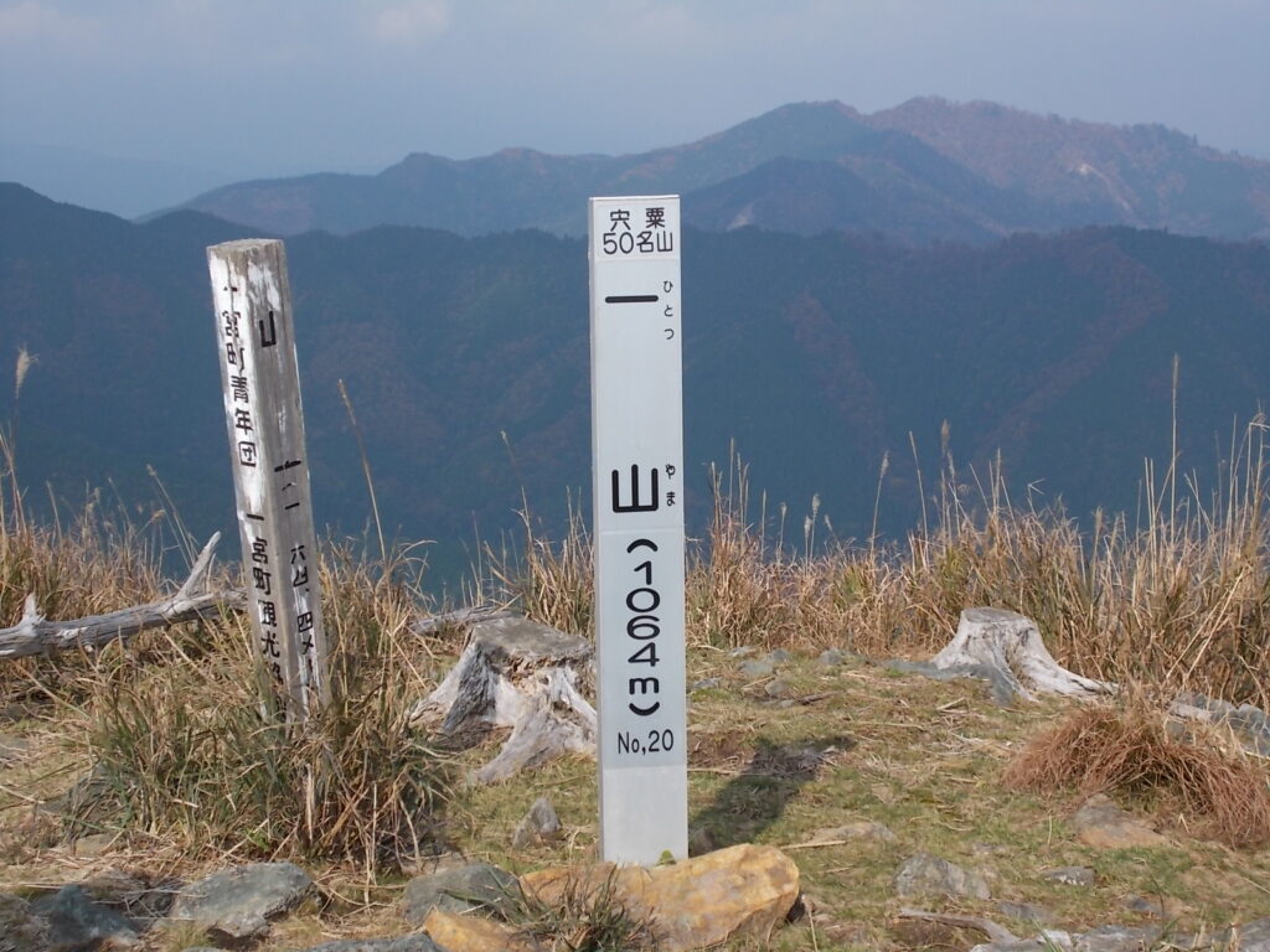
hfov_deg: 29.4
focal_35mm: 66
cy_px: 476
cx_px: 635
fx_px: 2421
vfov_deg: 22.3
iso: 80
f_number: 5.3
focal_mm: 11.8
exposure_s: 1/400
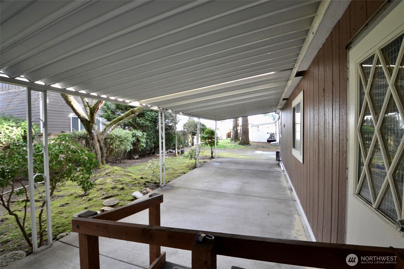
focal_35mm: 15
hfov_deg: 100.4
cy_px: 134
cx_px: 202
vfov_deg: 77.3
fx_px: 168
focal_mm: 10
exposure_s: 1/80
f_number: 4.5
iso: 400
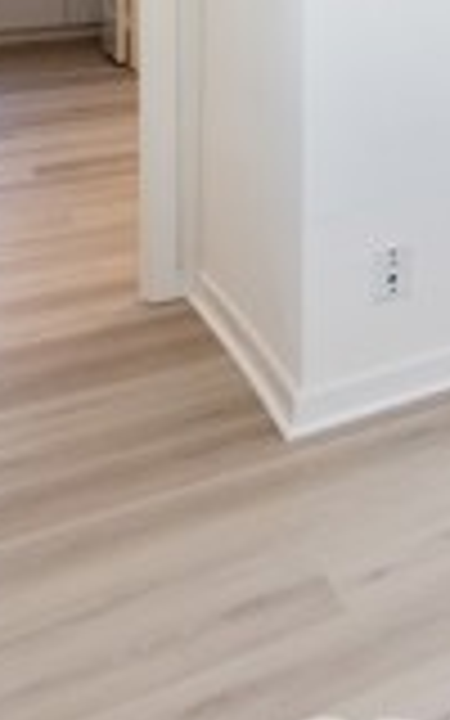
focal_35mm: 57
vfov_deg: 30.5
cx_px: 1120
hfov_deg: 14.1
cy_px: -137
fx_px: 1118
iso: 560
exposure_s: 1/125
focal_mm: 14
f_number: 5.6
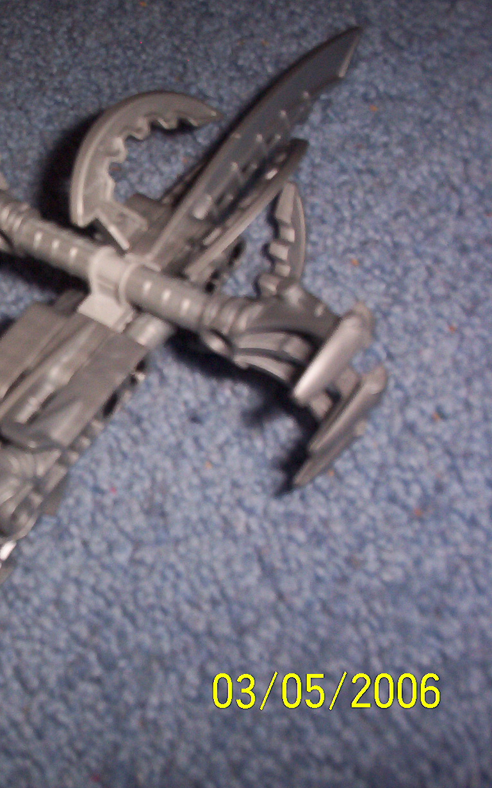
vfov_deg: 36.9
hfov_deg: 22.4
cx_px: -30
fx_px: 1181
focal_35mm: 55
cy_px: 394
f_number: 4.5
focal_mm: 6
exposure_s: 1/30
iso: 140
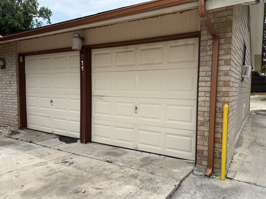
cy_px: 103
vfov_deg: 53.0
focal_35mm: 26
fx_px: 200
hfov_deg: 67.3
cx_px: 135
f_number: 1.78
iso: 80
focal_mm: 6.76
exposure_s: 1/4167
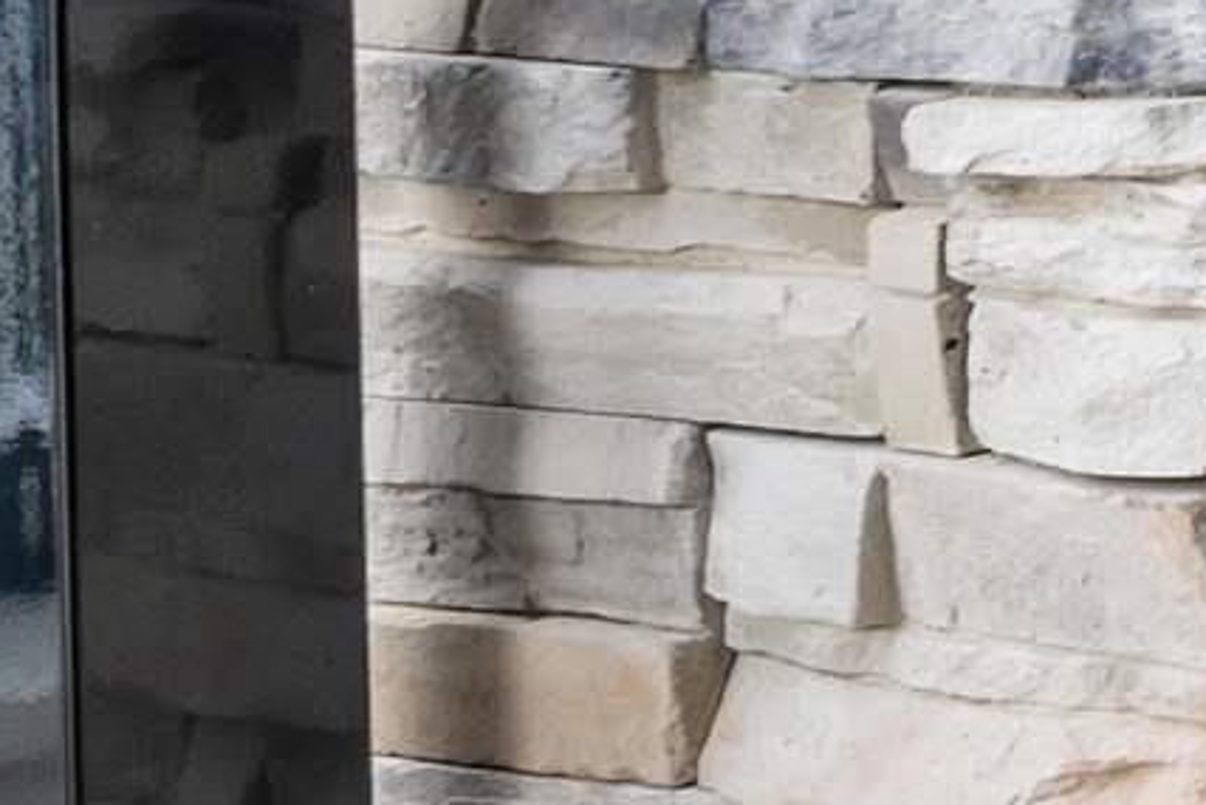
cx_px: 3816
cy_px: -845
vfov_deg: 10.3
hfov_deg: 10.5
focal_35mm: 121
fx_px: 4070
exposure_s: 1/80
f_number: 8
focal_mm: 16.9
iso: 200
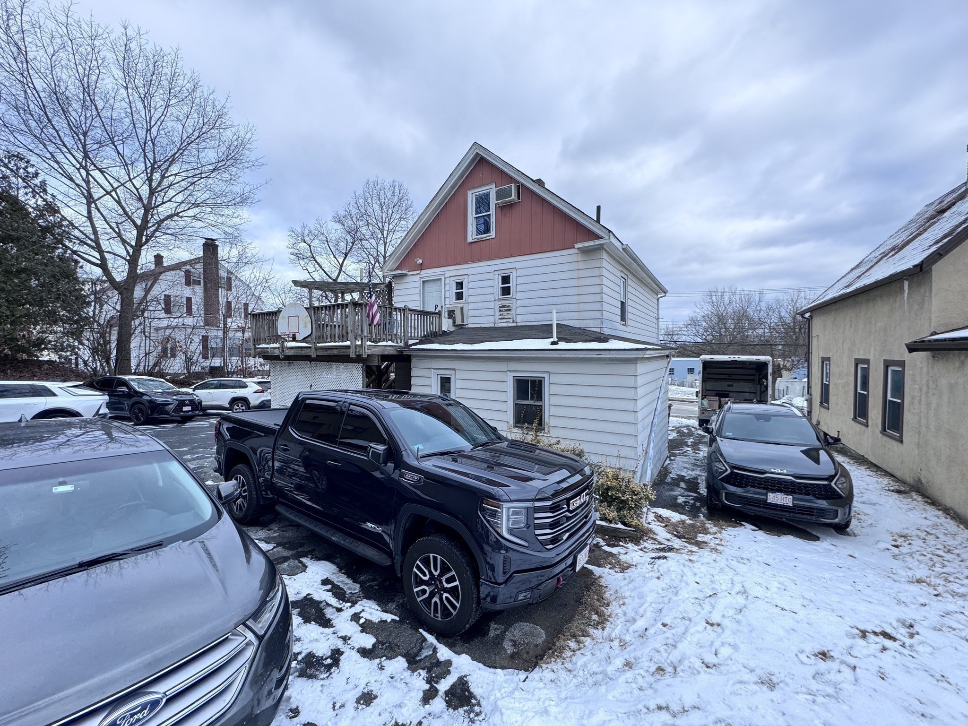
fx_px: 391
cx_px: 484
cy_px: 363
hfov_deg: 102.1
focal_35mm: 14
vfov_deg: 85.7
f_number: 2.2
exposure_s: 1/403
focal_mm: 2.22
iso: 40
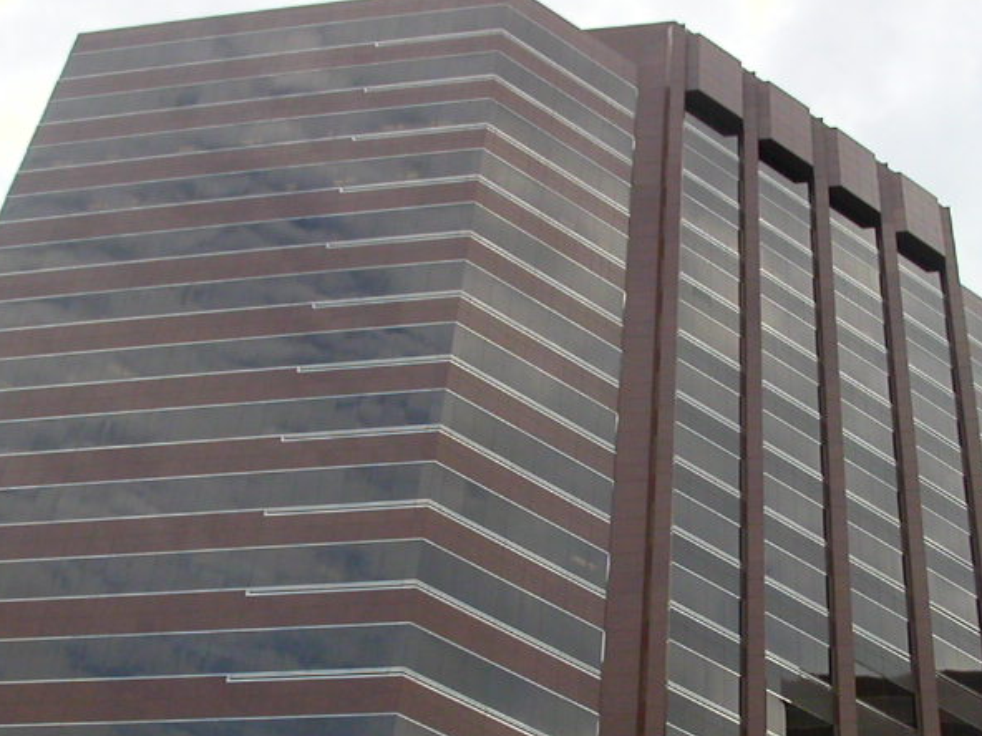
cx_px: 537
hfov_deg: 30.2
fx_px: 1816
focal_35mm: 64
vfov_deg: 22.6
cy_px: 579
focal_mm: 5.6
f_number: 4.5
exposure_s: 1/237
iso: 100
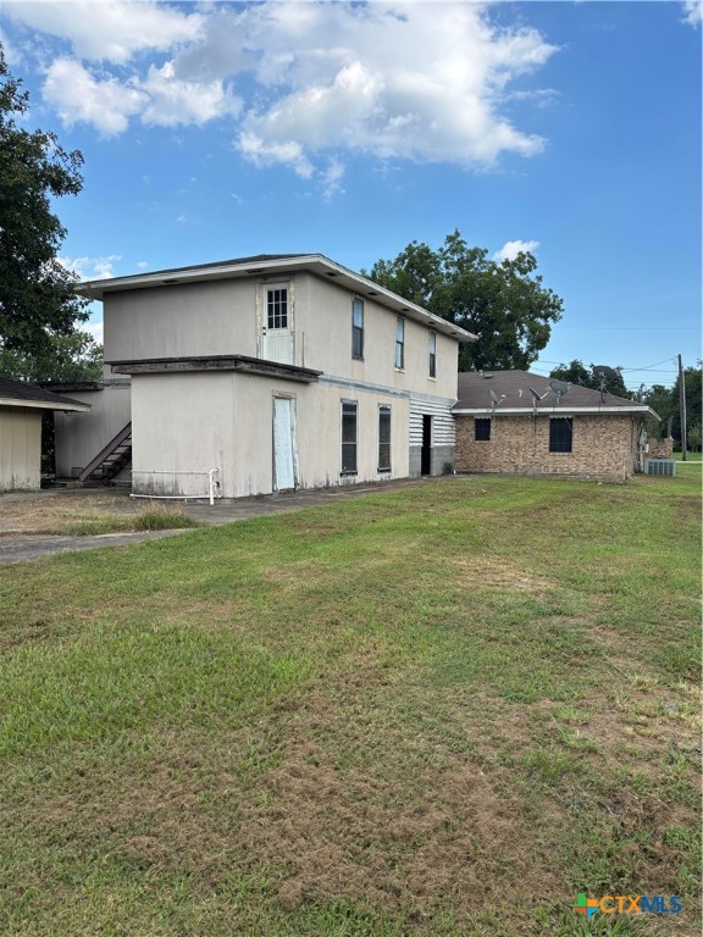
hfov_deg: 53.1
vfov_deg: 67.3
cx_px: 352
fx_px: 704
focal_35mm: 26
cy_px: 468
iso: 50
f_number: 1.6
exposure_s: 1/1912
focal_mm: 5.96
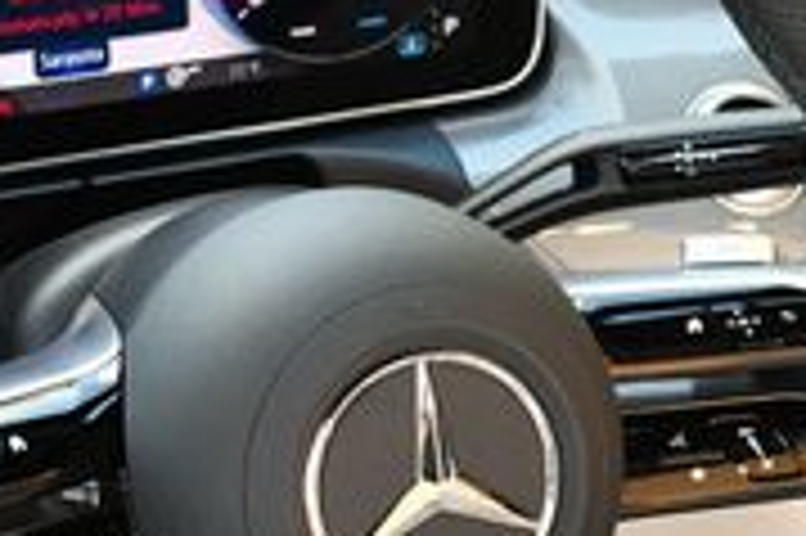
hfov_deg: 15.8
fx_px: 2885
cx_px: 603
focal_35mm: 129
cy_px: 374
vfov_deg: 10.6
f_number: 3.5
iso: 450
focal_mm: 18
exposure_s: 1/250
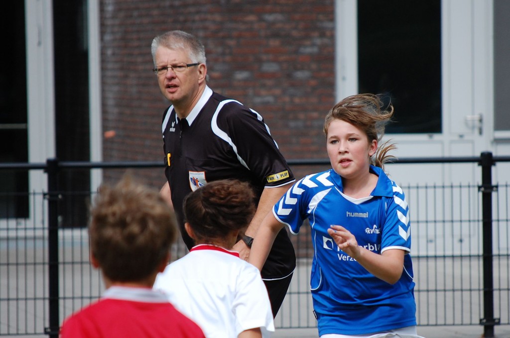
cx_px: 255
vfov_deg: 4.6
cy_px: 169
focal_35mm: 300
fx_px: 4245
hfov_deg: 6.9
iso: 400
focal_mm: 200
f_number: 5.6
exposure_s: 1/1250
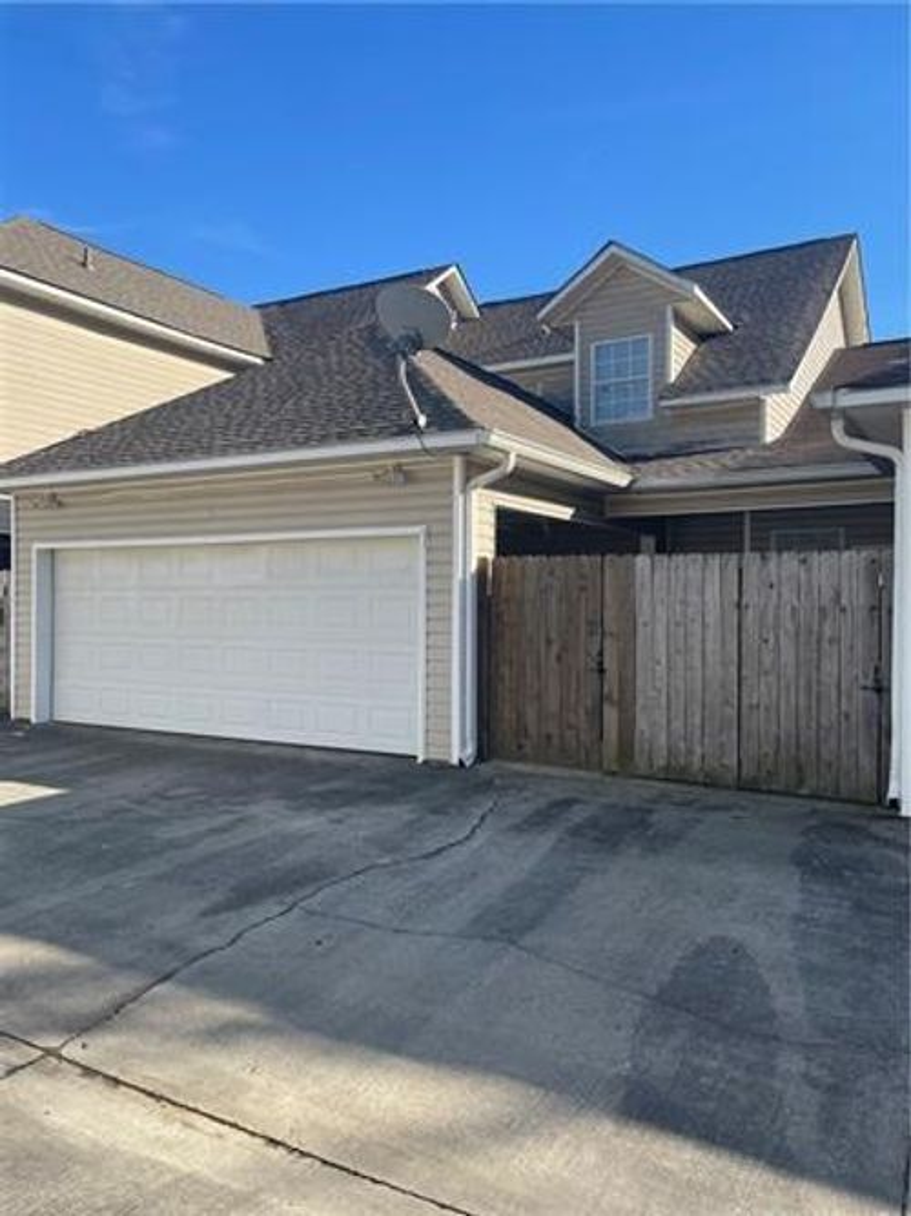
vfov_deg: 67.3
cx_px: 456
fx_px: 913
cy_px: 608
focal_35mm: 26
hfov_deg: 53.0
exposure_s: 1/1511
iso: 32
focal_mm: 4.2
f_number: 1.6
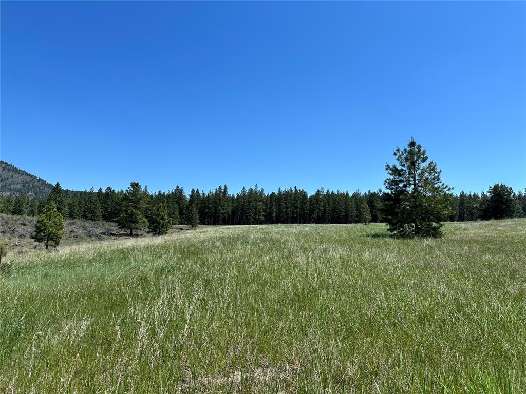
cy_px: 197
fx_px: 365
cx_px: 263
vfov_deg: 56.8
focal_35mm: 24
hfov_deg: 71.6
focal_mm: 6.86
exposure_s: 1/4545
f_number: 1.78
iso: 80
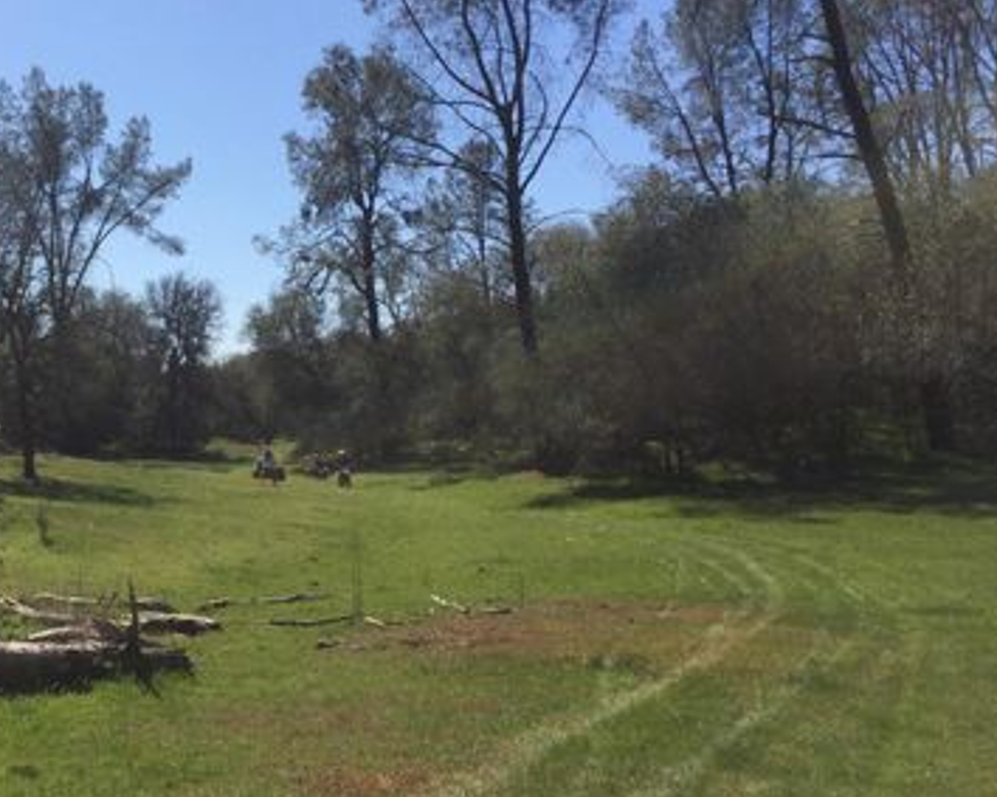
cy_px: 438
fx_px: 1180
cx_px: 301
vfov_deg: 37.3
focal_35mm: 40
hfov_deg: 44.8
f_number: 2.2
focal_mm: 4.15
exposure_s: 1/2639
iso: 32
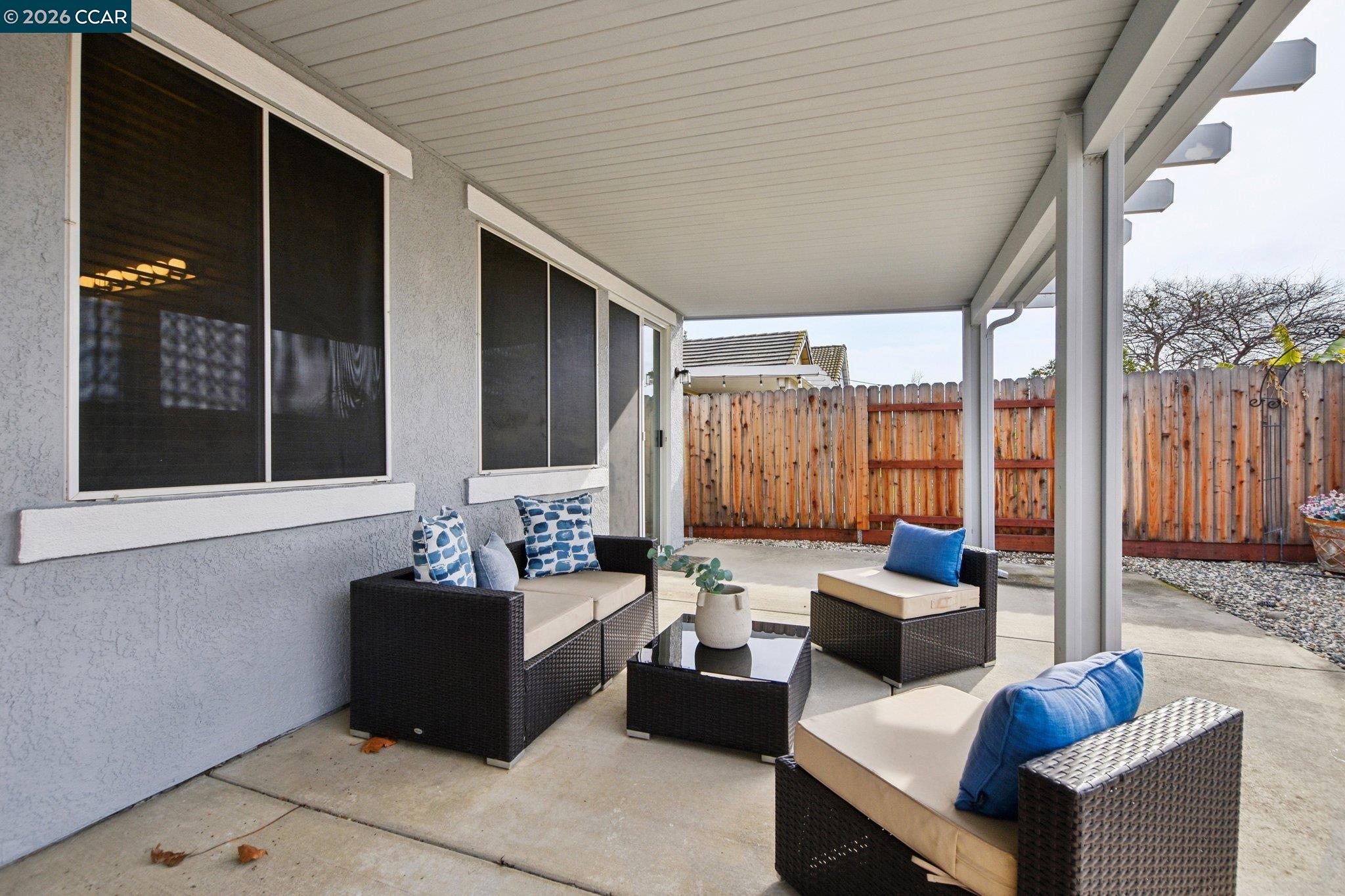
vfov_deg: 77.3
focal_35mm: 15
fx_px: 560
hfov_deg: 100.4
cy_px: 448
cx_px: 672
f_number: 8
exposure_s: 1/200
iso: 100
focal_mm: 10
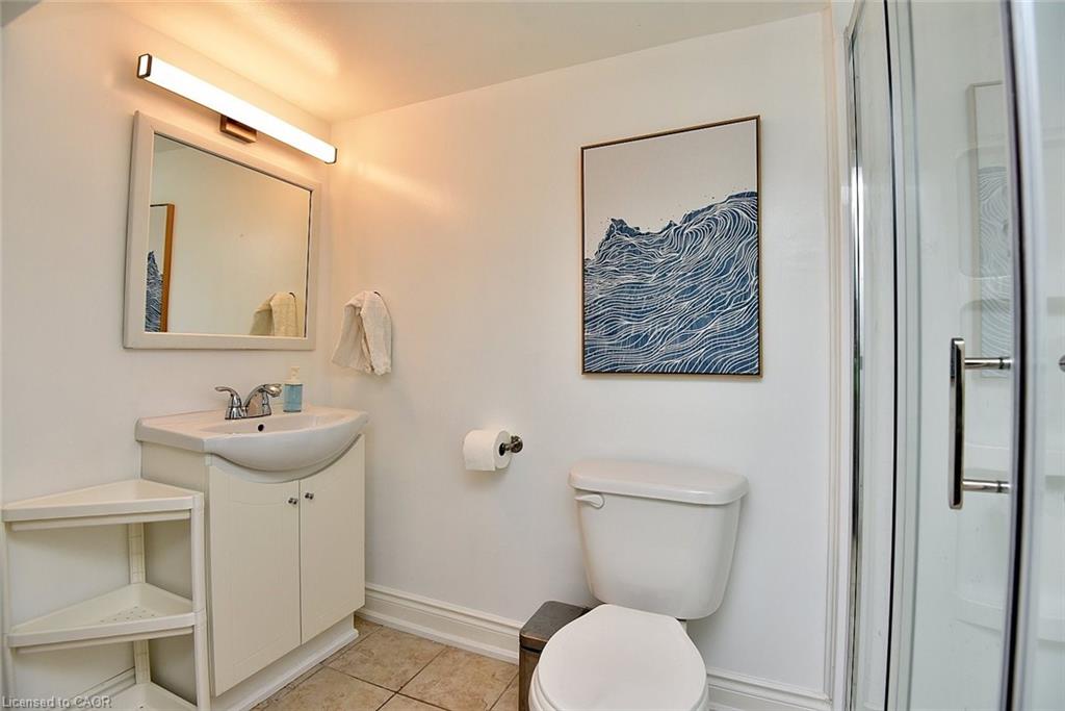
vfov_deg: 73.8
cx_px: 532
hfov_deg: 96.7
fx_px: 473
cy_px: 356
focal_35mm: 16
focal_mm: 16
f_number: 6.3
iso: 500
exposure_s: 1/160
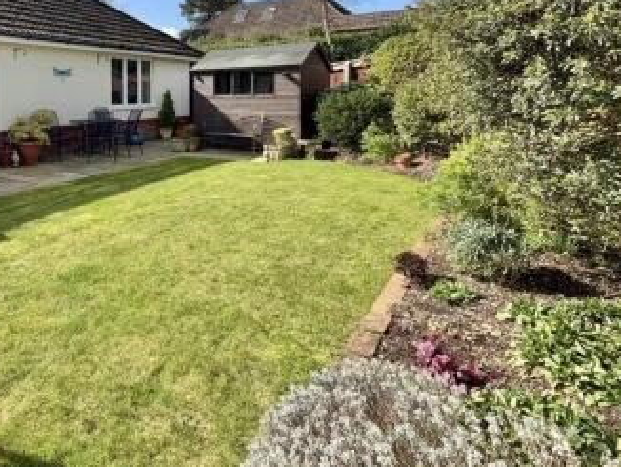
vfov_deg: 52.0
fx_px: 449
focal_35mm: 25
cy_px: 104
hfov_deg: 64.1
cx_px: 136
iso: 32
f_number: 2.2
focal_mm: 2.22
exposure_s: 1/770
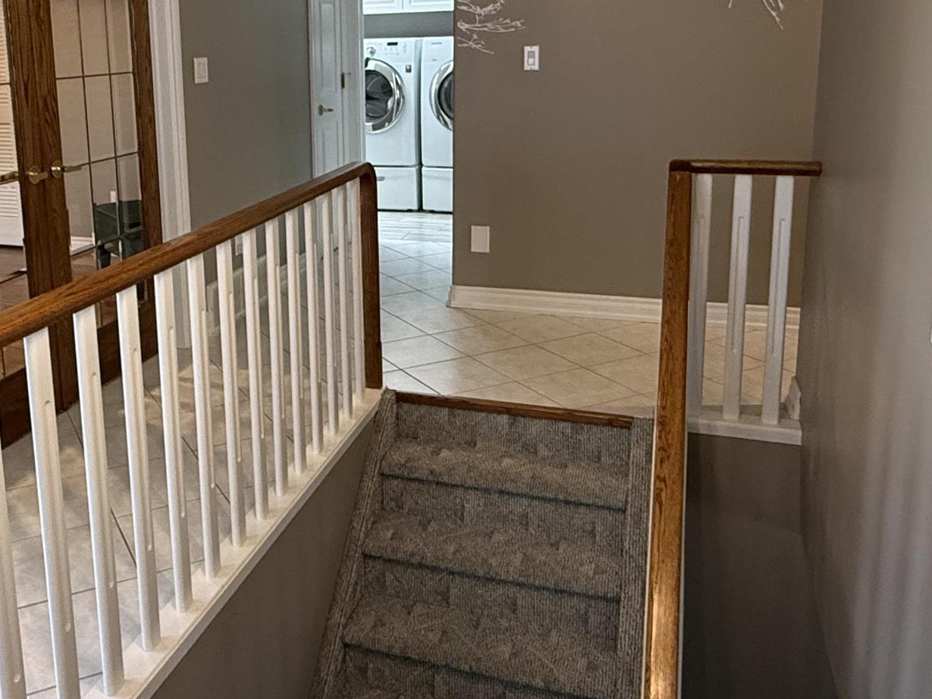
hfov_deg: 51.7
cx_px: 312
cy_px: 203
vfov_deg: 39.9
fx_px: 942
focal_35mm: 35
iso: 400
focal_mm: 2.22
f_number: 2.2
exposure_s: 1/60
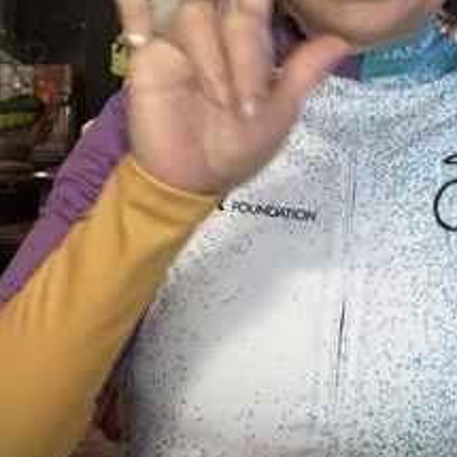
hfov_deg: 29.3
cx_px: 318
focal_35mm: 58
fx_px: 866
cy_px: 123
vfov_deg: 29.2
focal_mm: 2.87
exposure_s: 1/34
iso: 640
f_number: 2.2
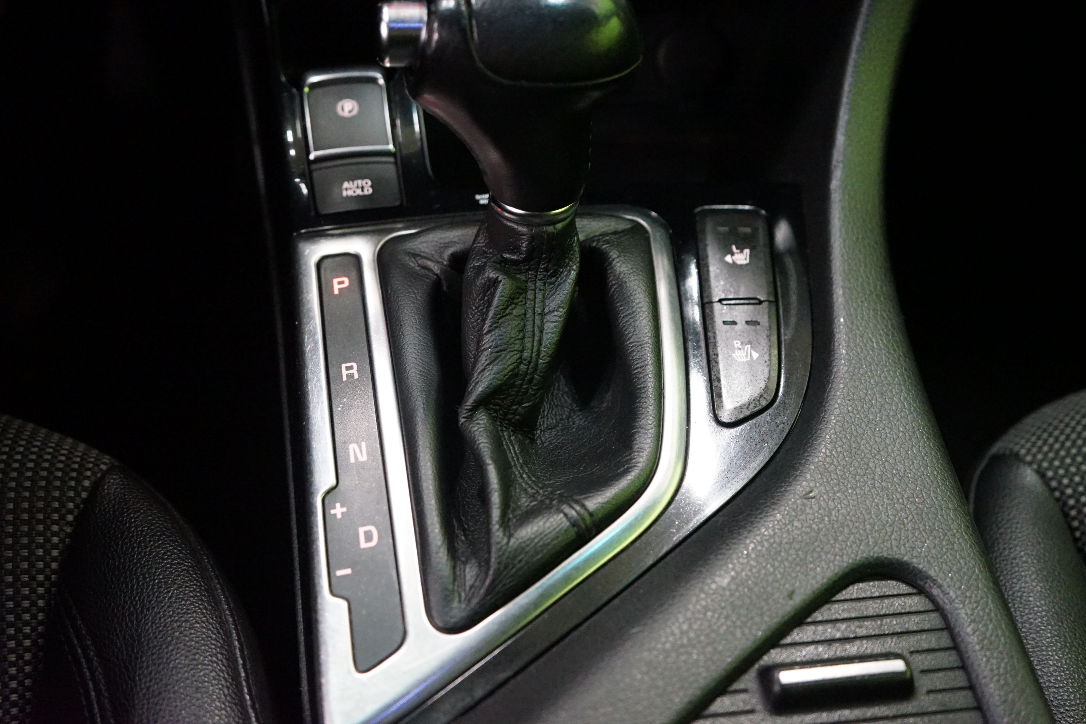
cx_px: 543
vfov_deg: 35.9
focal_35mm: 37
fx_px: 1116
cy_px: 362
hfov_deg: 51.9
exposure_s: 1/25
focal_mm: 37
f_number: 4
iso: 6400
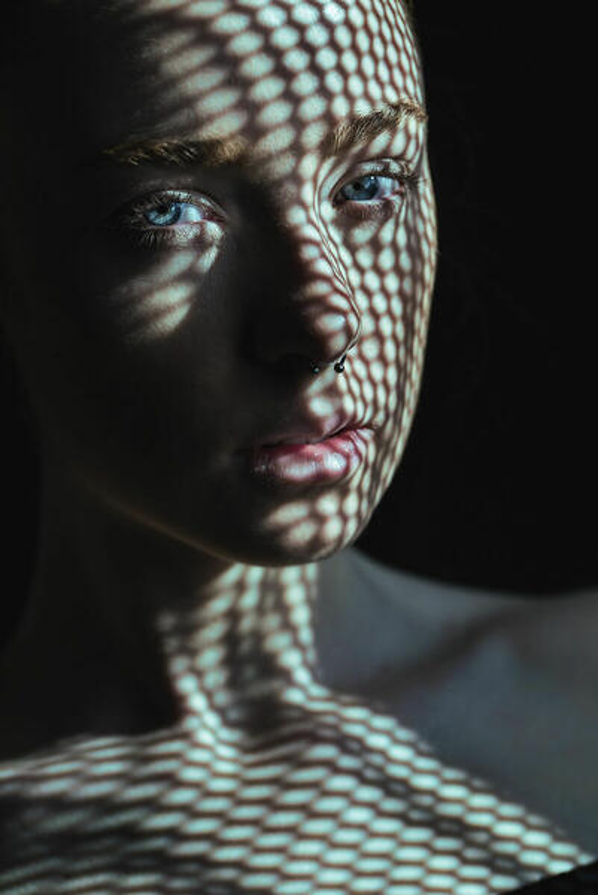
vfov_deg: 19.4
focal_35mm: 105
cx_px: 299
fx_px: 2612
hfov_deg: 13.1
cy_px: 448
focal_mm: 105
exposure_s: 1/640
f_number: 5.6
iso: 200
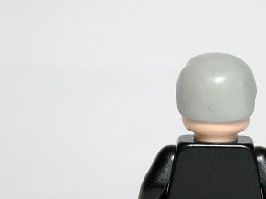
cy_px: 175
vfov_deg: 5.8
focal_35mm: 255
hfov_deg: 7.8
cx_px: 218
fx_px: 1959
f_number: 3.7
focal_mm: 29.5
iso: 100
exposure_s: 1/101
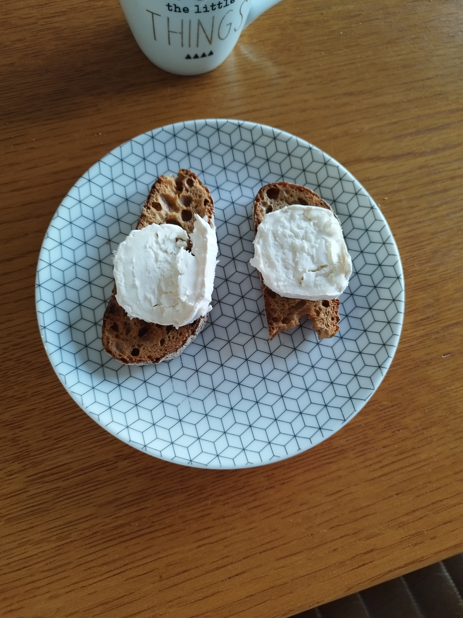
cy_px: 309
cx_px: 232
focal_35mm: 24
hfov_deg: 56.8
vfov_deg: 71.6
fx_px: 428
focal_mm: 5.89
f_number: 1.89
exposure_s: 1/50
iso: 630
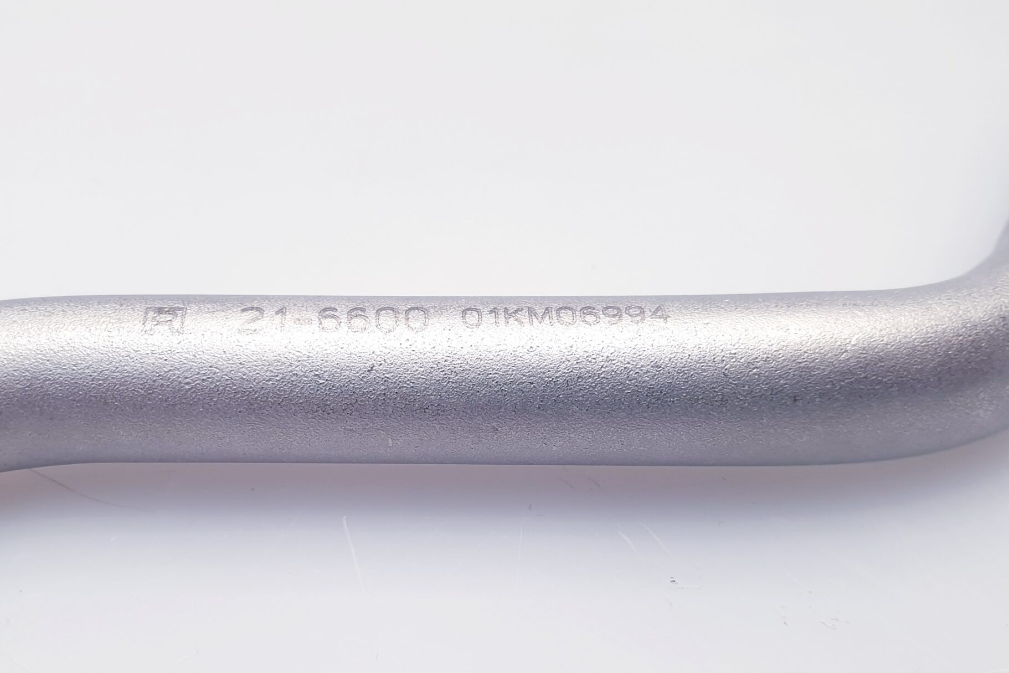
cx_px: 425
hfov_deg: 50.5
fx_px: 1065
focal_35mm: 38
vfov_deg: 34.7
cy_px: 454
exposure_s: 1/50
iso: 80
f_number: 2.4
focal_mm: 4.3
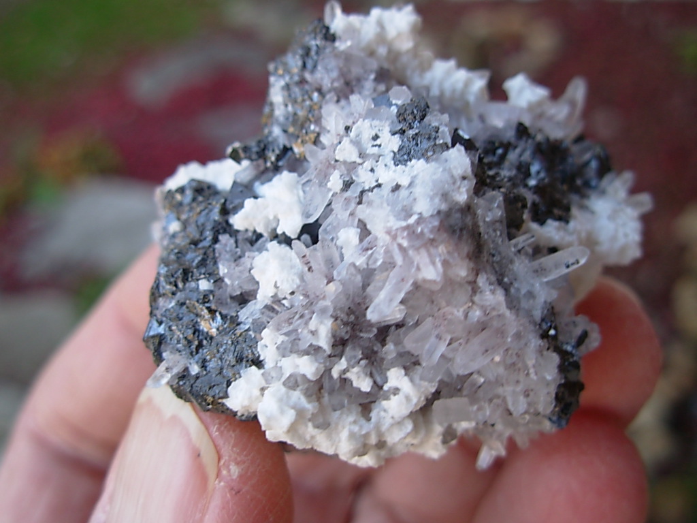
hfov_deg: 49.0
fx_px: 765
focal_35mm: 38
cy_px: 262
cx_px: 348
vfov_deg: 37.7
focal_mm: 6.3
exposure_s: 1/38.1
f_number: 2.9
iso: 50
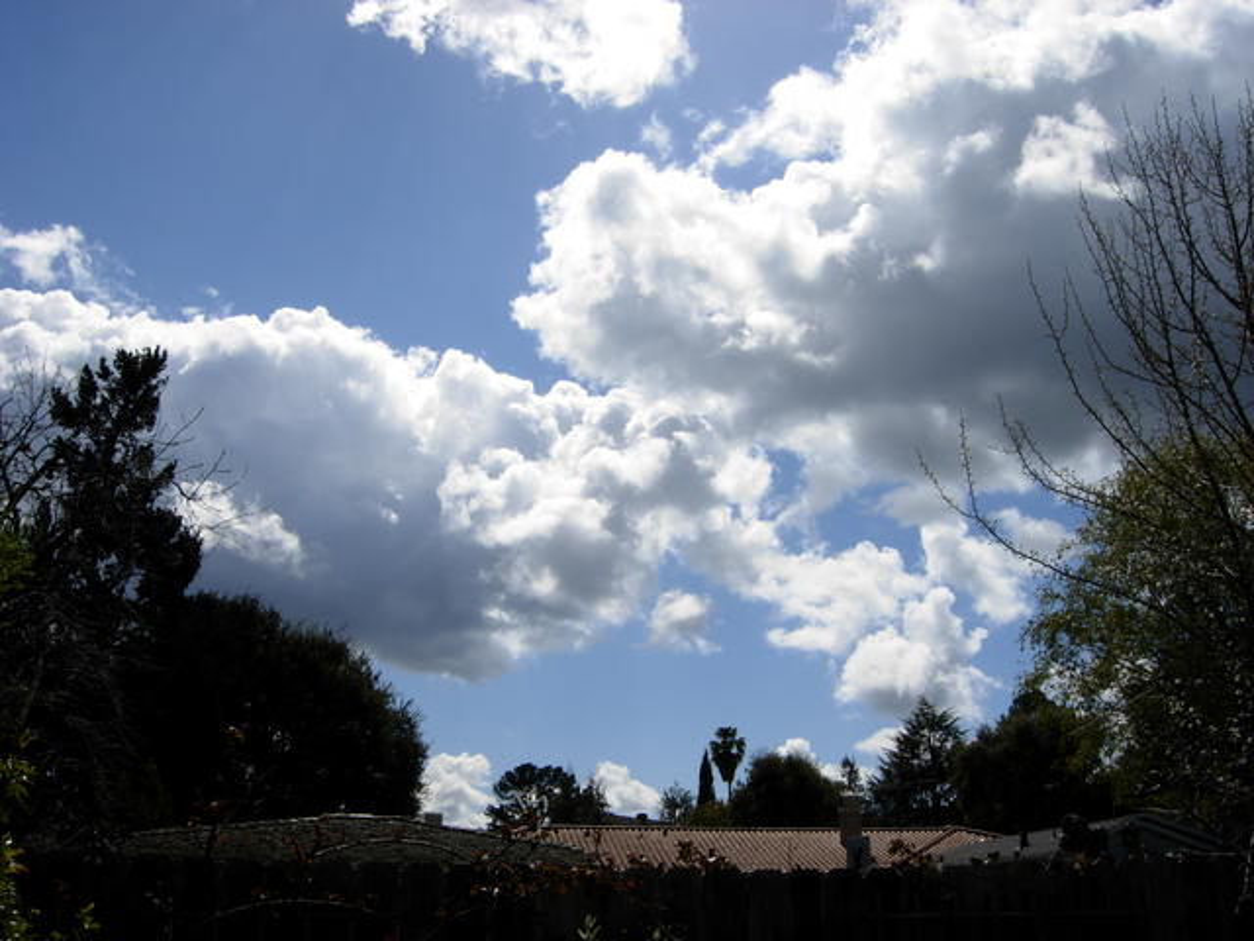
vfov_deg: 39.7
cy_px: 470
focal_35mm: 36
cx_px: 627
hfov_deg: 51.4
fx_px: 1304
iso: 50
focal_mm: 7.5
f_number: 7.6
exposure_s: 1/483
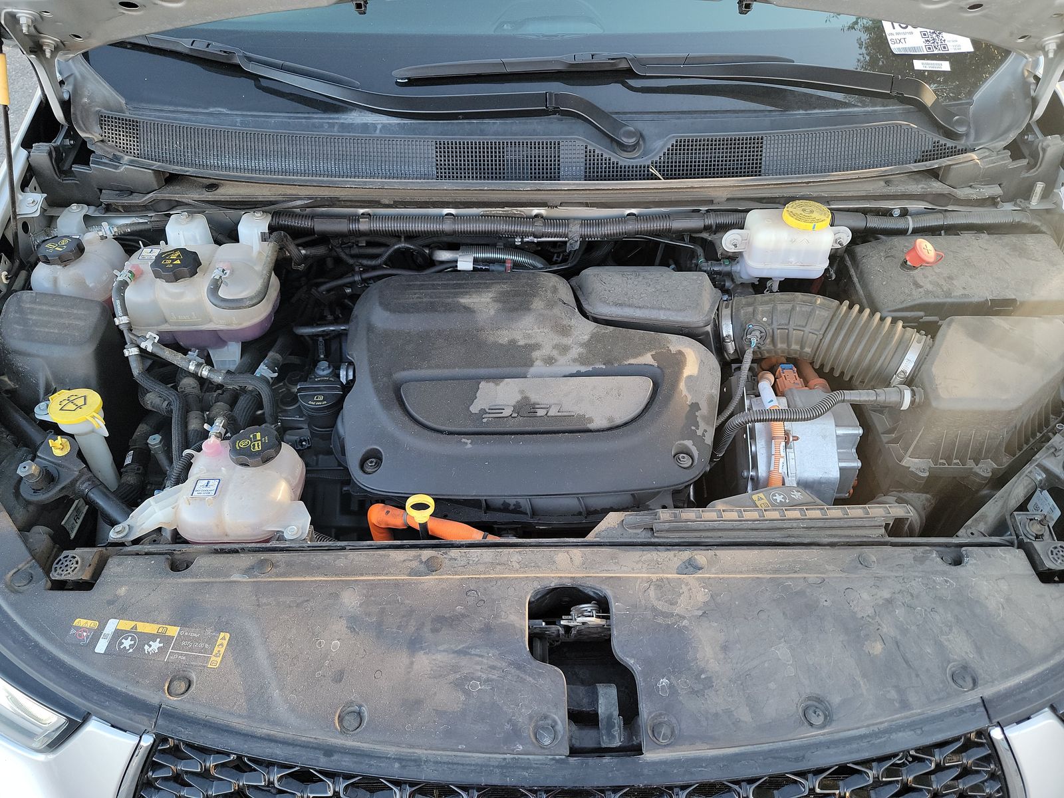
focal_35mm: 24
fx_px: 738
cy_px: 399
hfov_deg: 71.6
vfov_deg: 56.8
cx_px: 532
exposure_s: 1/59
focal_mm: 6.7
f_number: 1.8
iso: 107
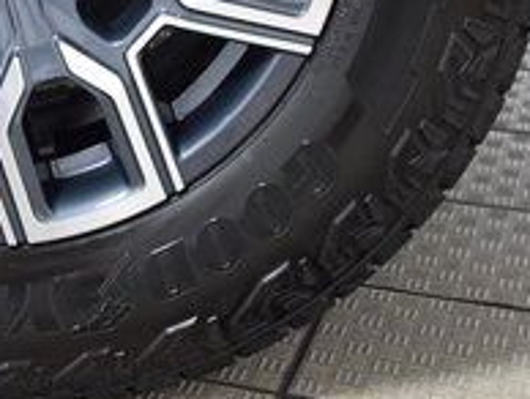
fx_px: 1748
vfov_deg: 12.5
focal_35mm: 114
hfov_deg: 16.8
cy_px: -143
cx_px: -14
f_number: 6.3
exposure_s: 1/15
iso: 1600
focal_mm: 24
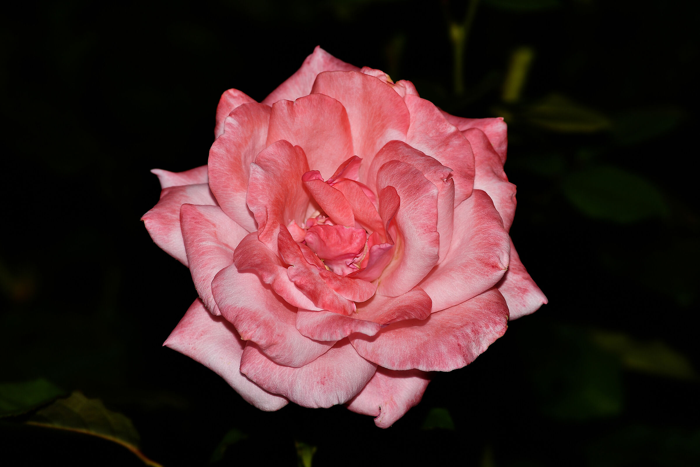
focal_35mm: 150
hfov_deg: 13.7
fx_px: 2916
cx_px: 350
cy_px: 234
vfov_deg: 9.1
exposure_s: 1/320
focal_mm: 100
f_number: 11
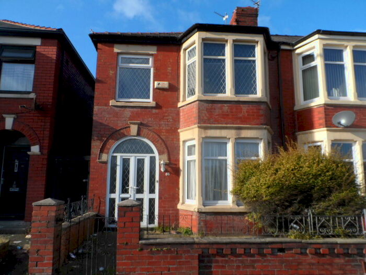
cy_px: 138
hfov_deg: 71.6
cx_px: 183
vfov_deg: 56.8
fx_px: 254
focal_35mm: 24
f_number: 4.5
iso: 80
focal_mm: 4
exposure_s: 1/350
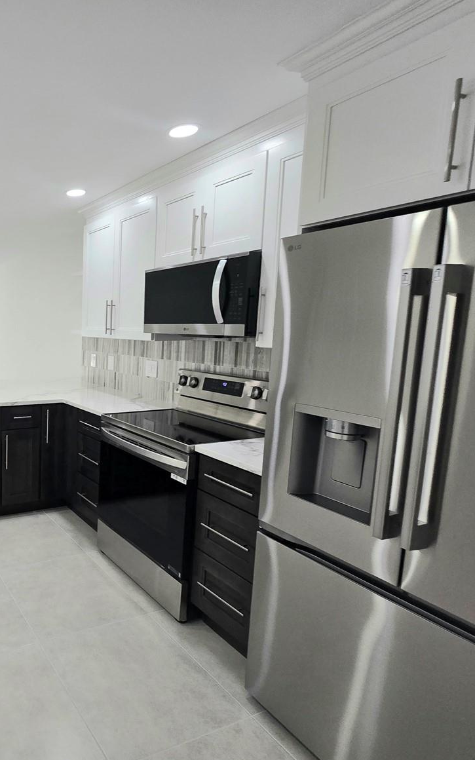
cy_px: 377
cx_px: 9
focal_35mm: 19
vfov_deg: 88.0
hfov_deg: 51.1
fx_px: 394
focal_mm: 2.2
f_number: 2.2
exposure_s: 1/60.2
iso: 125
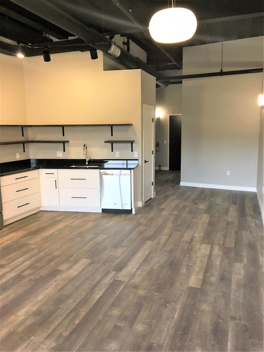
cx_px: 132
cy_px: 176
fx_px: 295
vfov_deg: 61.7
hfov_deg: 48.2
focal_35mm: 29
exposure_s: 1/30
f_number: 2.2
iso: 100
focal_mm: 4.15
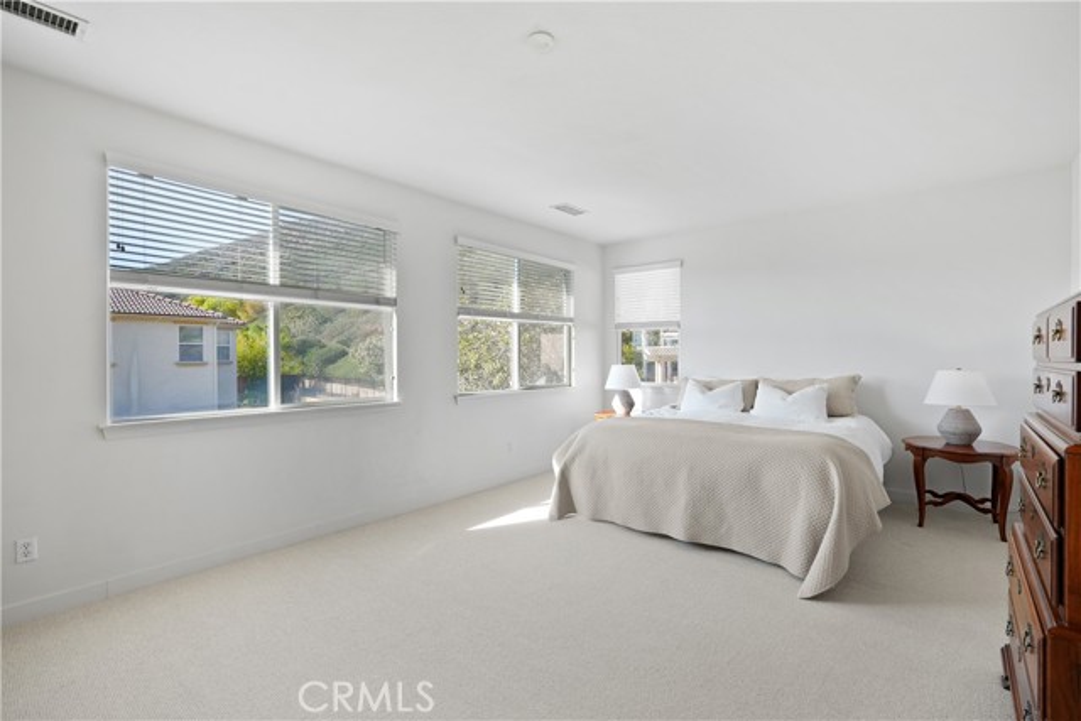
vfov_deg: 73.8
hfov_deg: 96.7
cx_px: 540
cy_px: 360
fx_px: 481
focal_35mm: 16
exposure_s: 1/15
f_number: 4
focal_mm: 16
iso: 160
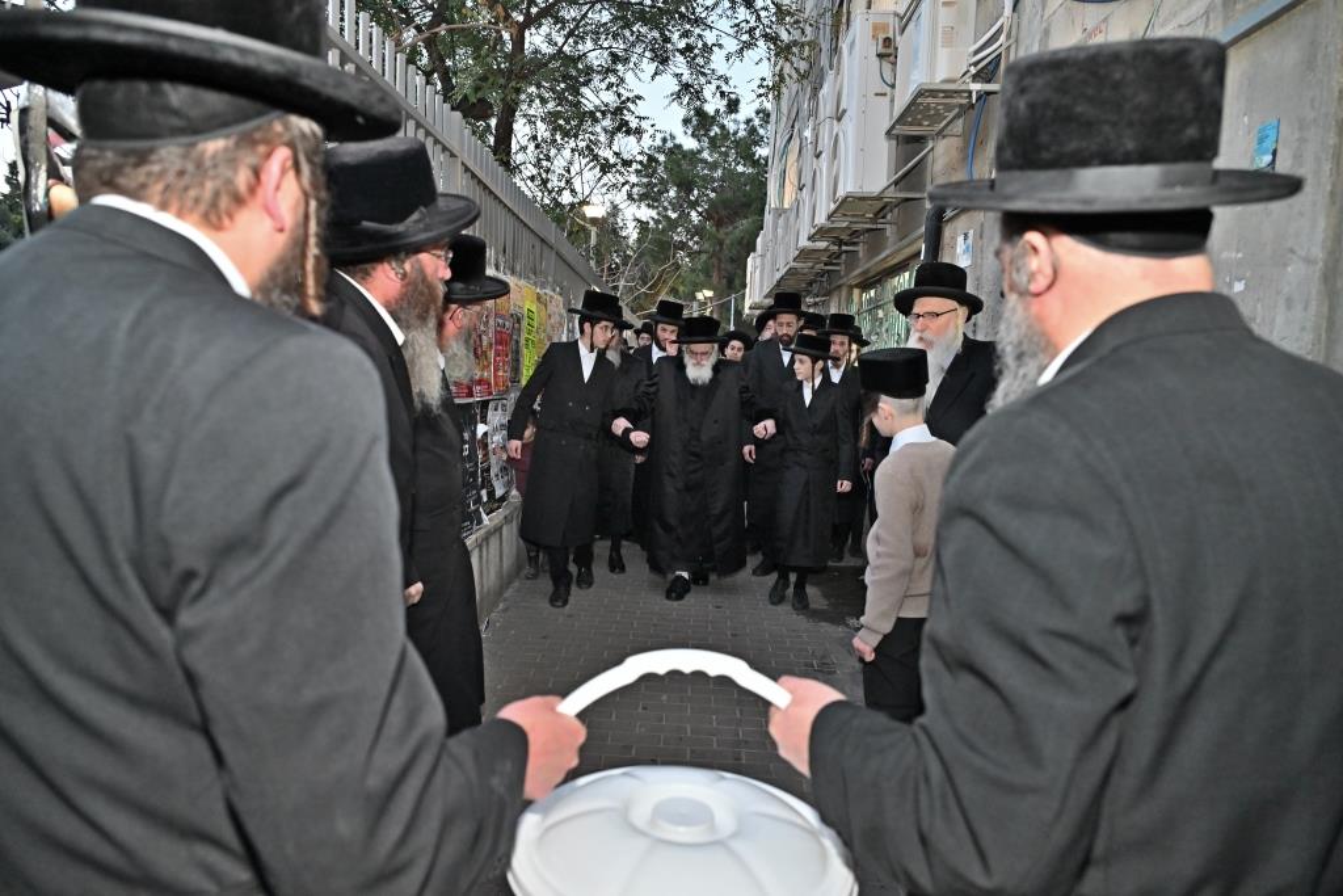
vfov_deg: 53.1
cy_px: 448
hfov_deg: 73.7
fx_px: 895
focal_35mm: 24
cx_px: 672
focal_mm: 24
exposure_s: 1/200
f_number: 4
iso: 1600
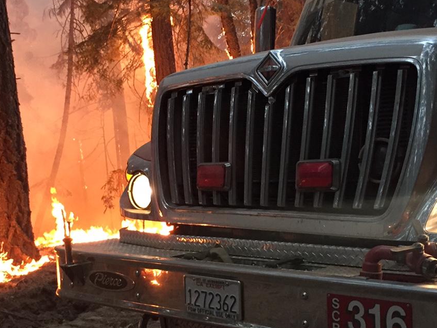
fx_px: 694
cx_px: 161
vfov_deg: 26.5
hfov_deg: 34.7
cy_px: 190
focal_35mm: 55
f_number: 2.2
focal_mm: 4.15
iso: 160
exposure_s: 1/30
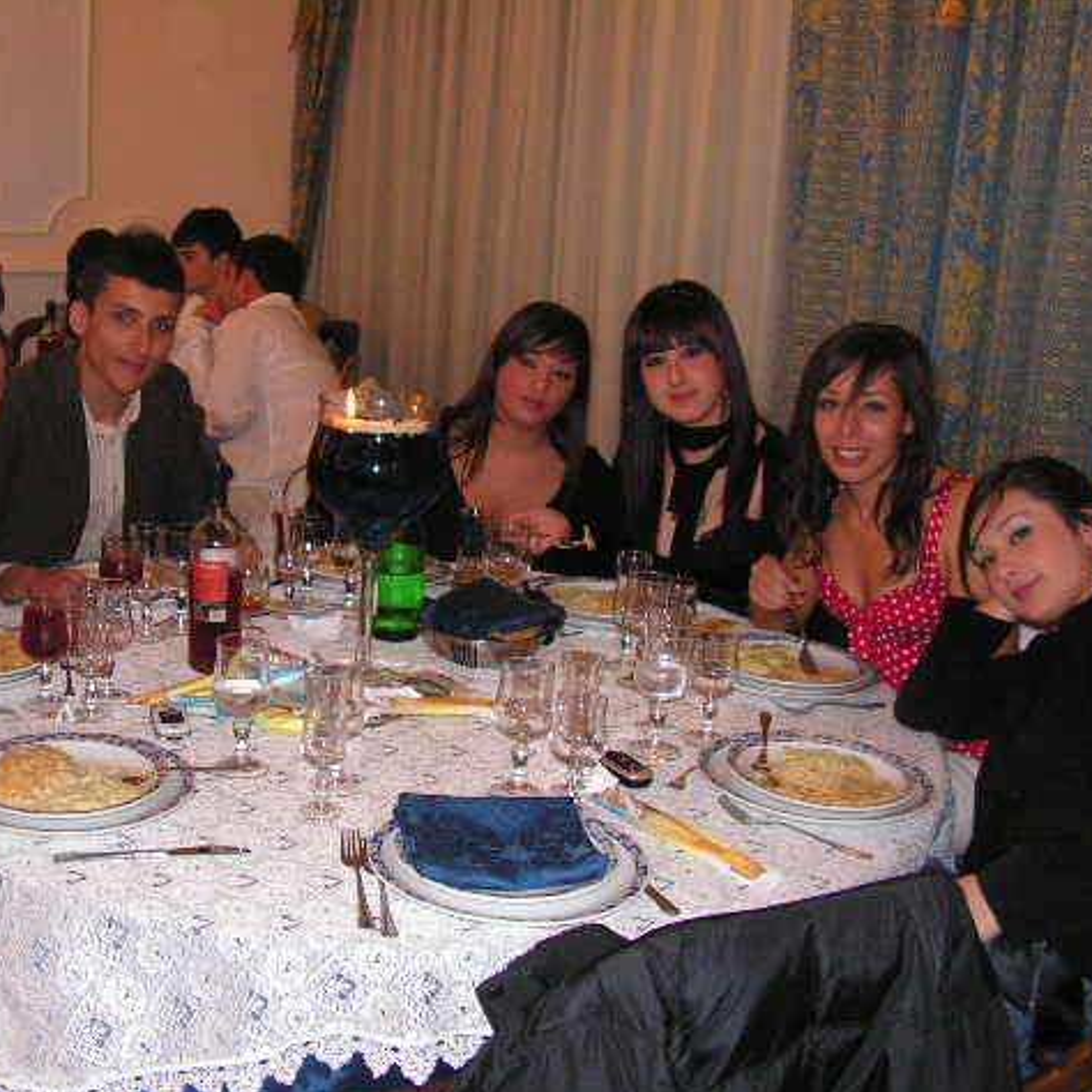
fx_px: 1535
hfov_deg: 38.9
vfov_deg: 39.2
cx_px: 417
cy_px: 551
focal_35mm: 43
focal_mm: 6
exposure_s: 1/40
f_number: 3.2
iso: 200
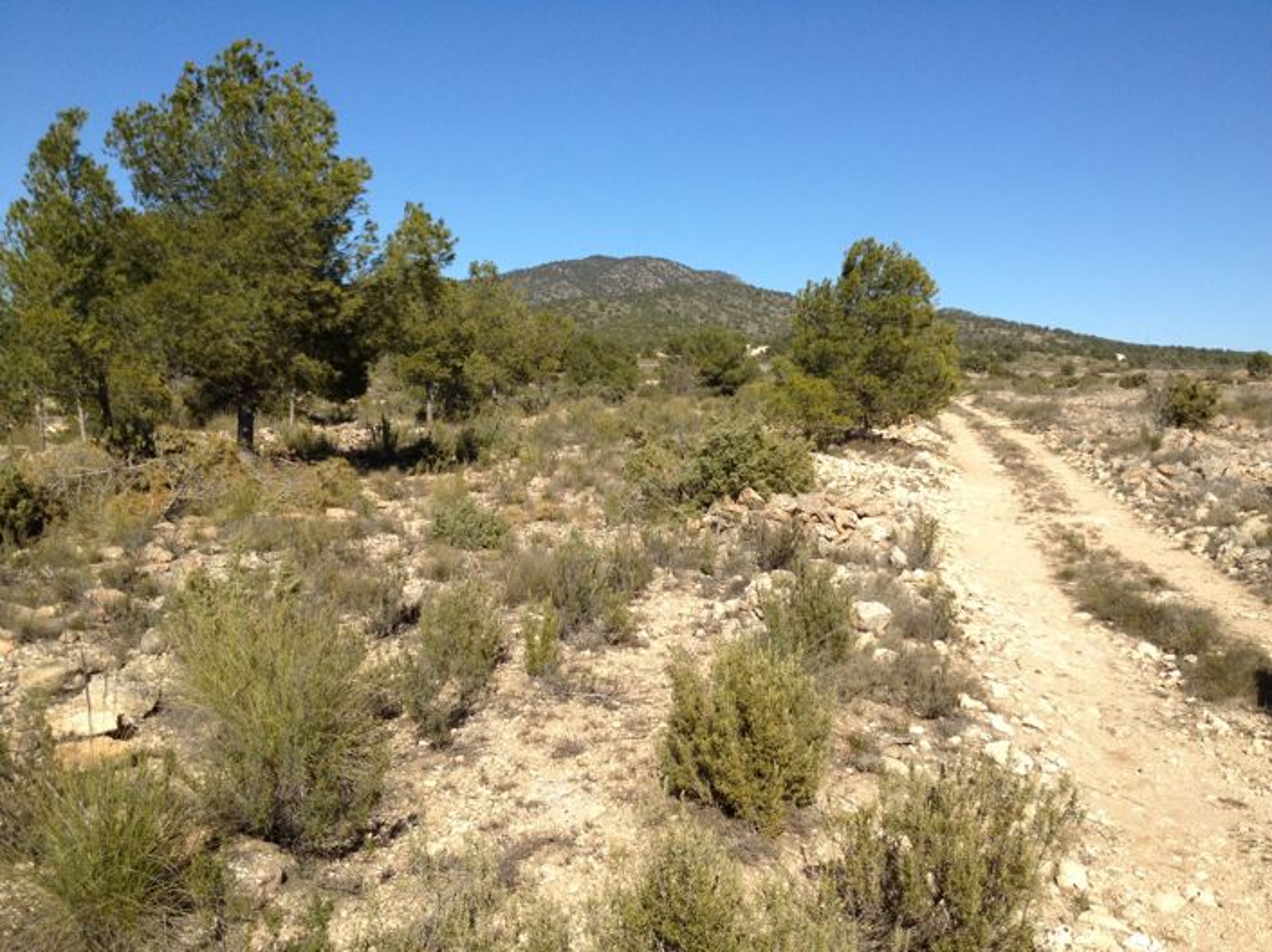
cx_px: 636
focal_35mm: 35
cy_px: 476
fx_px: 1285
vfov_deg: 40.7
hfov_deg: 52.6
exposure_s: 1/1905
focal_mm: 4.28
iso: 64
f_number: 2.4
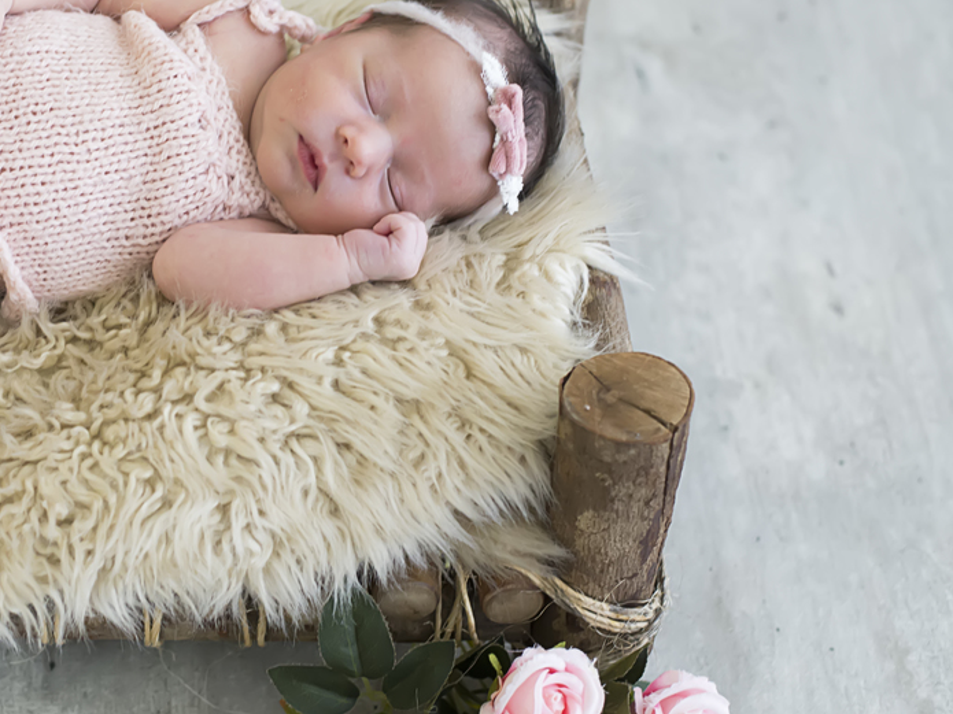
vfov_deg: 17.8
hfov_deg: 23.2
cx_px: 191
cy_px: 278
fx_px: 2285
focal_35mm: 83
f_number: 3.5
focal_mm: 50
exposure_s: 1/125
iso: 1600
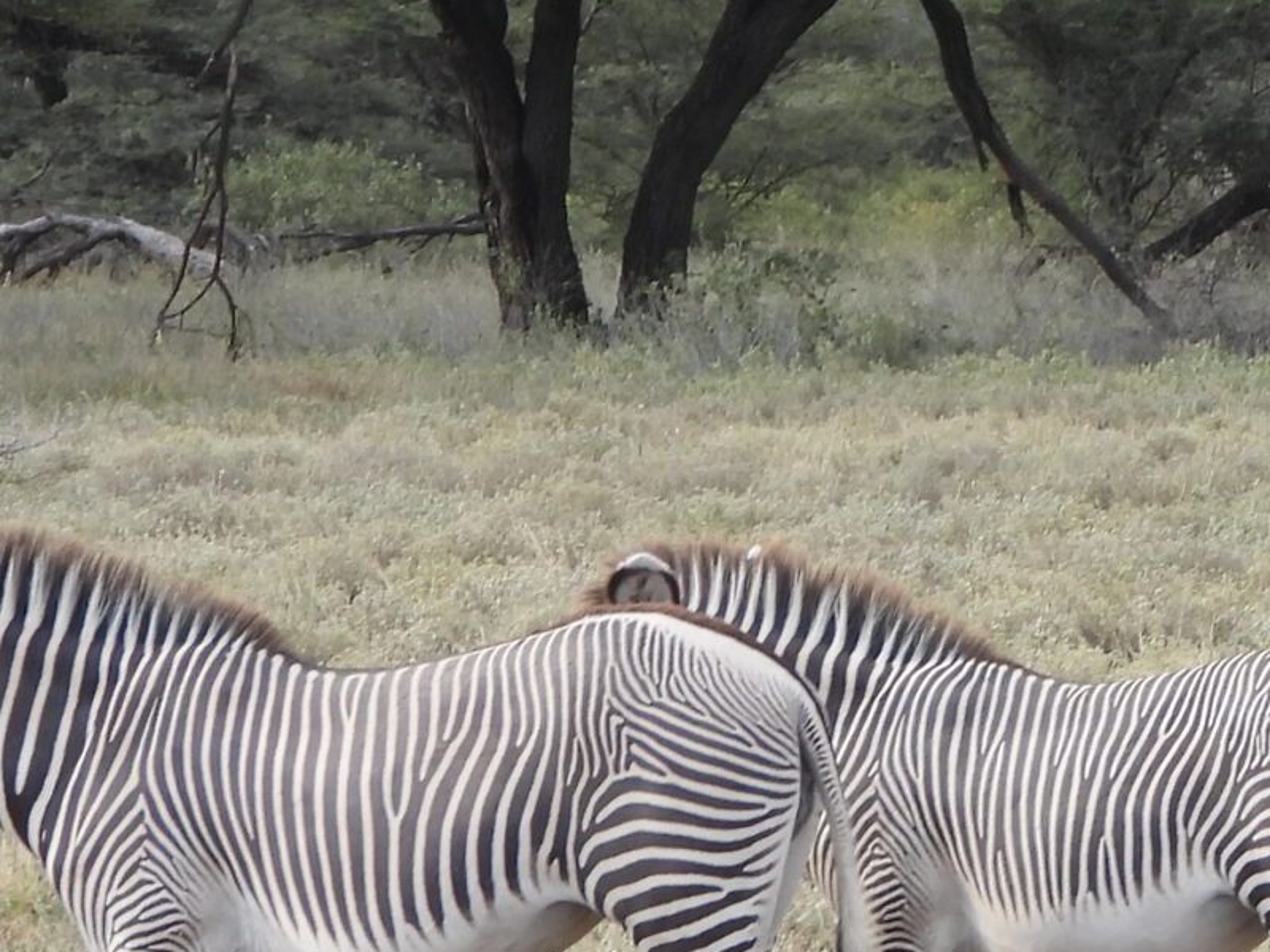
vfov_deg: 1.7
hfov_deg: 2.3
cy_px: 403
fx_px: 32286
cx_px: 1295
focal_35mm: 880
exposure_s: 1/200
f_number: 4.5
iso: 100
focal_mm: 49.5
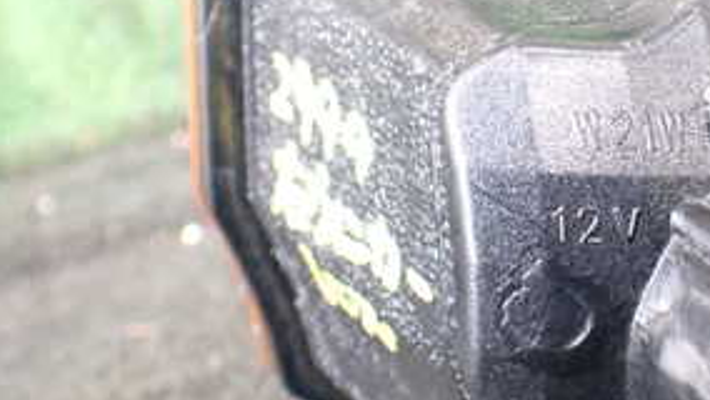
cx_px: 620
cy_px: 148
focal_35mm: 69
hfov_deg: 29.5
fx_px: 1300
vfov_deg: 17.5
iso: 800
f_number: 2.3
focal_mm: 5.4
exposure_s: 1/50
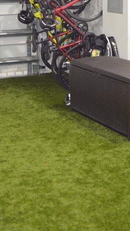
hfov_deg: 14.5
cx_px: 49
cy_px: 30
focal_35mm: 83
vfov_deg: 25.0
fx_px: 509
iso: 720
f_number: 4
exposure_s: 1/60
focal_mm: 28
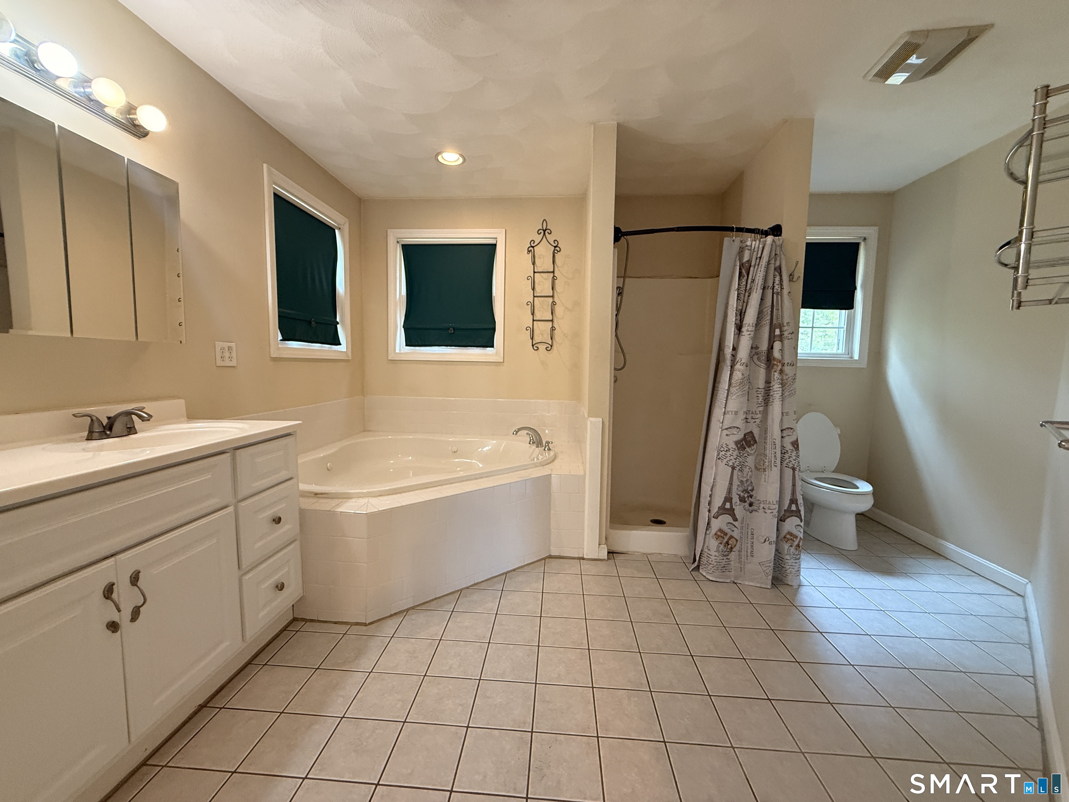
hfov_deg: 102.1
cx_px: 534
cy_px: 401
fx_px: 432
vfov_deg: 85.7
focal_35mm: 14
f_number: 2.2
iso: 320
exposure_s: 1/60
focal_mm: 2.22
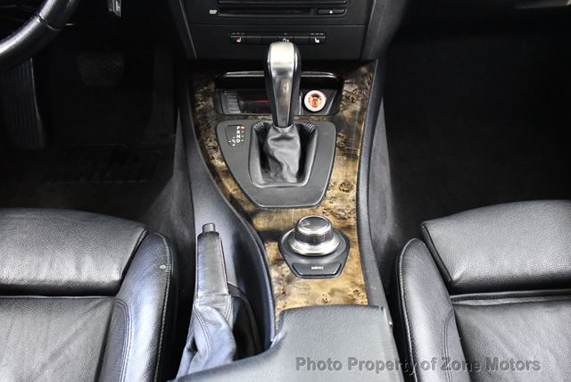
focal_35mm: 36
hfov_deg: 53.1
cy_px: 191
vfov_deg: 36.9
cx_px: 286
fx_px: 572
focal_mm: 18
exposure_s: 1/60
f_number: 3.5
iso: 5600
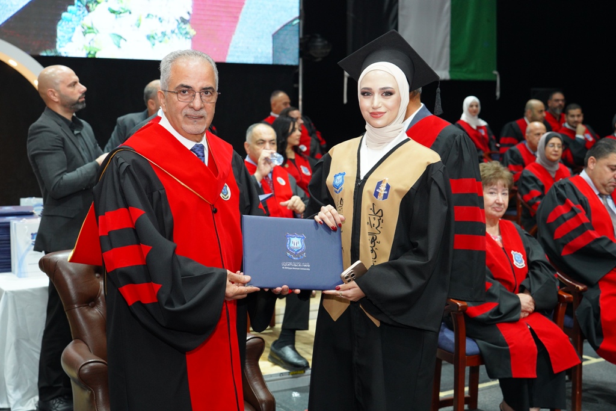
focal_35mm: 48
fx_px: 821
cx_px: 308
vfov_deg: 28.1
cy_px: 206
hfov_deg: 41.1
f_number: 4.5
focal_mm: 48
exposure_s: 1/160
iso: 2000
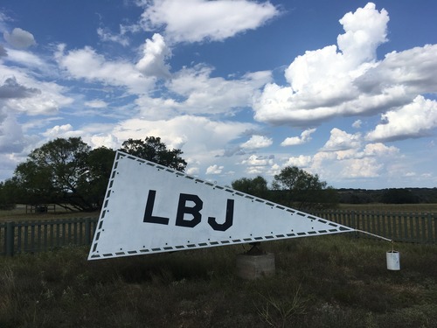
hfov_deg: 61.7
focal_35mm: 29
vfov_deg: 48.2
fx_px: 366
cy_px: 164
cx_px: 218
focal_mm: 4.15
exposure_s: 1/2849
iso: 25
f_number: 2.2
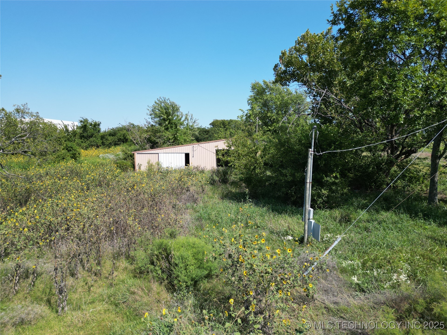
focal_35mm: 24
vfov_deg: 56.8
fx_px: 310
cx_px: 224
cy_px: 168
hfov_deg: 71.6
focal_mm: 6.72
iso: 100
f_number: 1.7
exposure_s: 1/2000
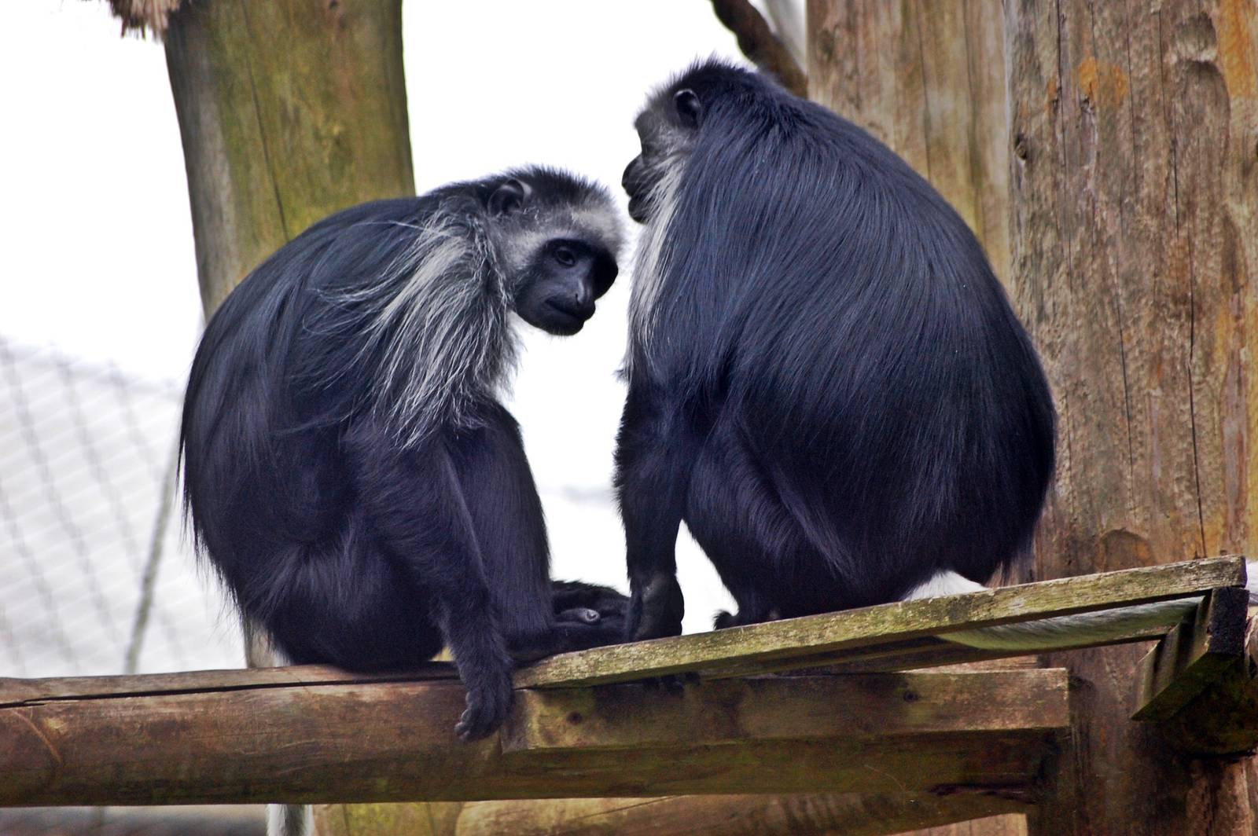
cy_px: 418
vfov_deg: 4.6
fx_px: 10474
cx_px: 629
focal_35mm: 300
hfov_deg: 6.9
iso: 800
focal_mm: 200
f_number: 5.6
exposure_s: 1/500
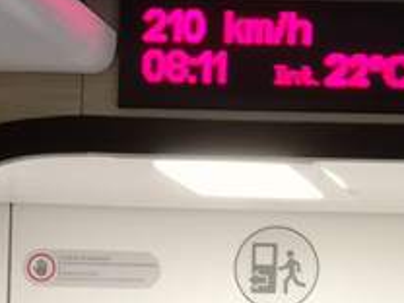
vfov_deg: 4.0
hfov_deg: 5.4
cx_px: 336
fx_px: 4307
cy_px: 315
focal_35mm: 369
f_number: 2.4
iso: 320
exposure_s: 1/30
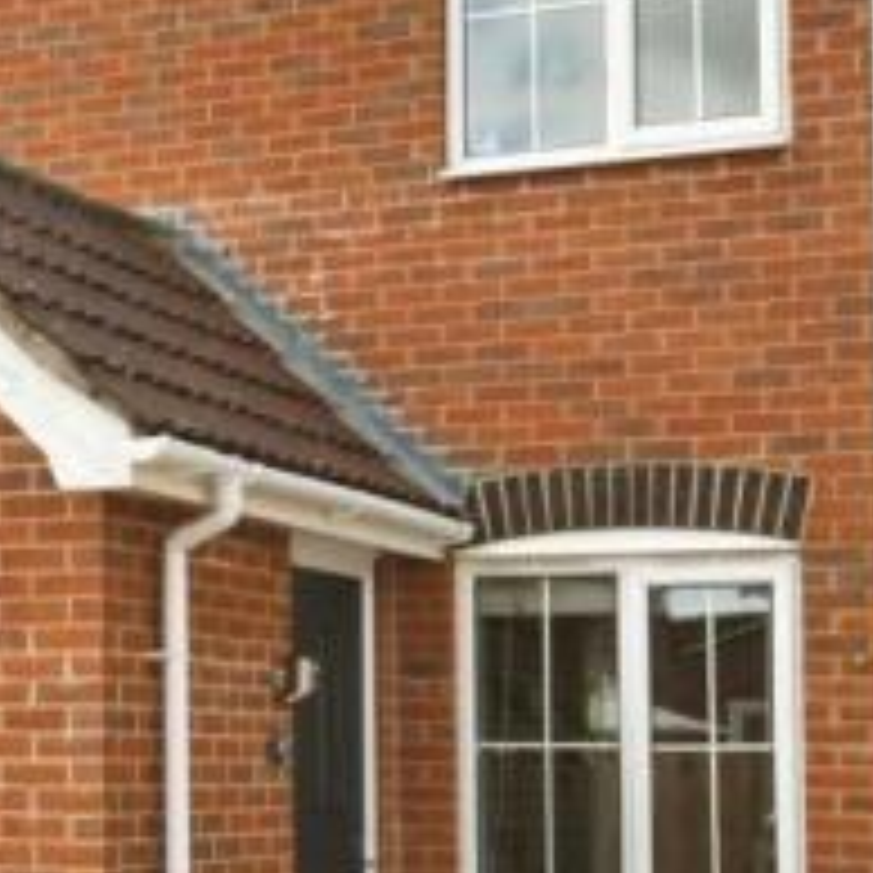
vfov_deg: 20.2
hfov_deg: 19.6
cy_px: 358
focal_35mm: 86
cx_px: 11
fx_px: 2454
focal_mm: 20
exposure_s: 1/250
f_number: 16
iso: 800
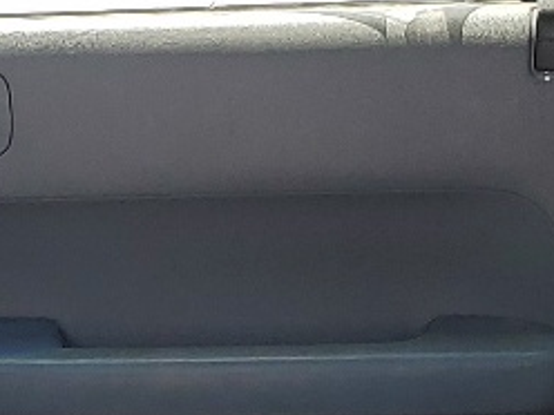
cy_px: 814
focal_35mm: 168
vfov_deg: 8.4
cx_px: 103
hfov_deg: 11.7
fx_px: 2689
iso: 50
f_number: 1.5
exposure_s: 1/526
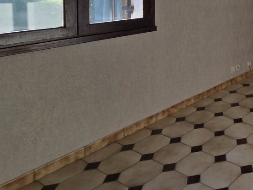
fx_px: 248
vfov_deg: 36.5
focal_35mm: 34
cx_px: 300
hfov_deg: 39.7
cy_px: -10
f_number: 2.2
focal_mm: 2.2
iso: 50
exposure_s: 1/404
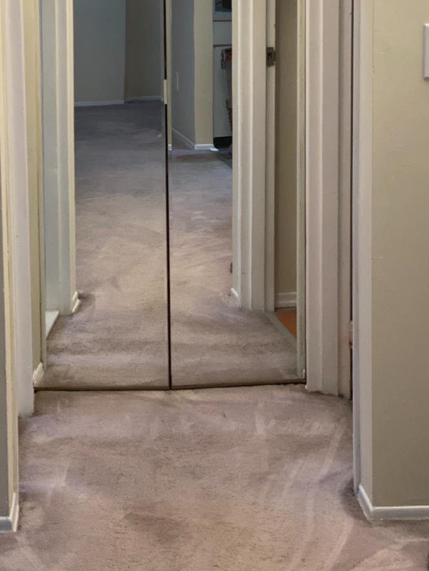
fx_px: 1453
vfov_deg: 22.0
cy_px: 140
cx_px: 177
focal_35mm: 88
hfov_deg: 16.8
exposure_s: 1/60
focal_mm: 6
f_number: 2
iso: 125
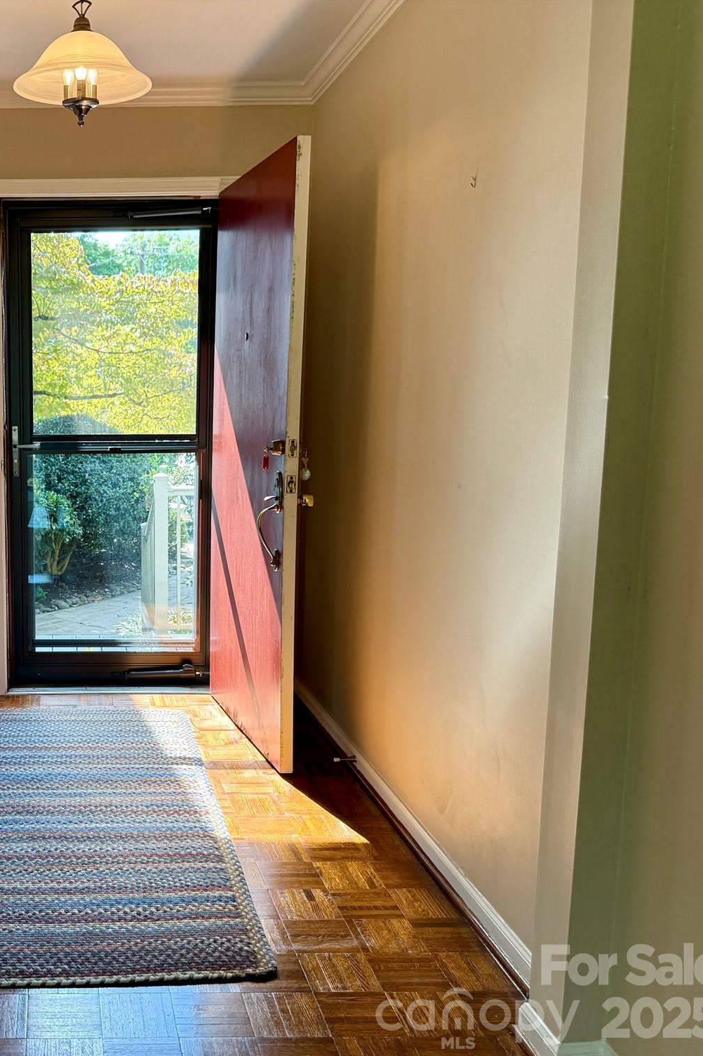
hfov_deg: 36.2
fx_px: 996
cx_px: 54
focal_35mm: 34
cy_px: 537
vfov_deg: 55.8
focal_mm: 6.76
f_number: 1.78
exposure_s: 1/229
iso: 100
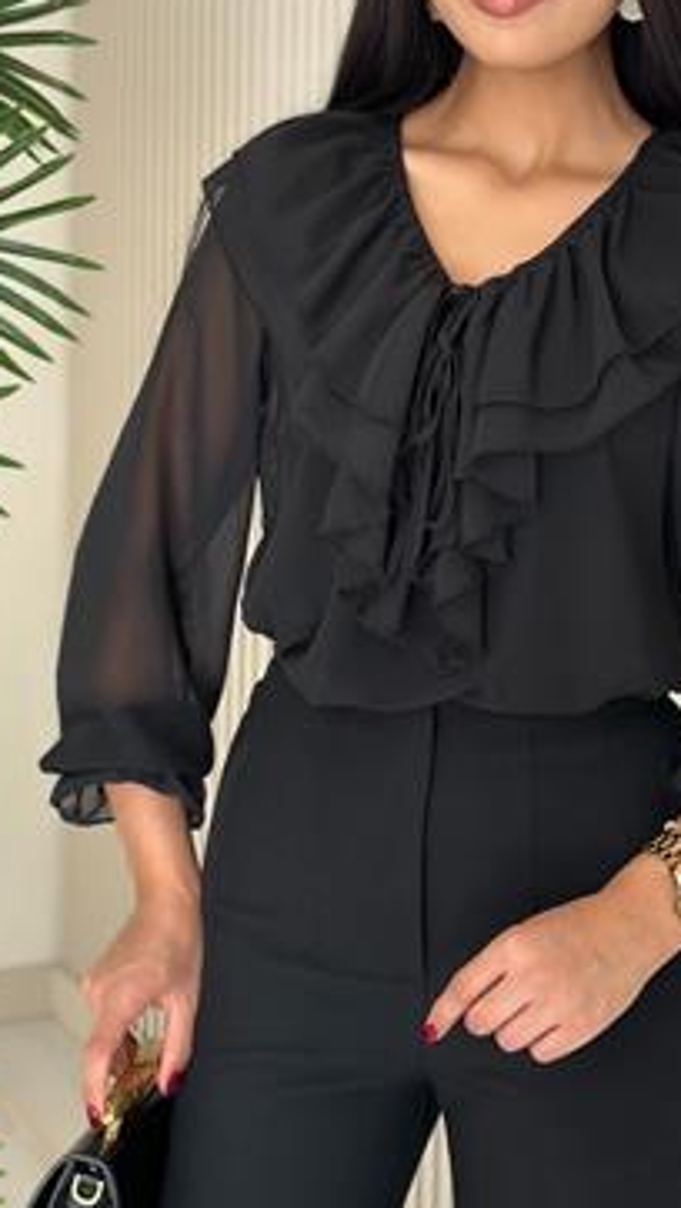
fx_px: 2468
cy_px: 442
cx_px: 517
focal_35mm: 77
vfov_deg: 27.4
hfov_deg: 15.6
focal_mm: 6.86
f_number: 1.78
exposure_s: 1/234
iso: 80
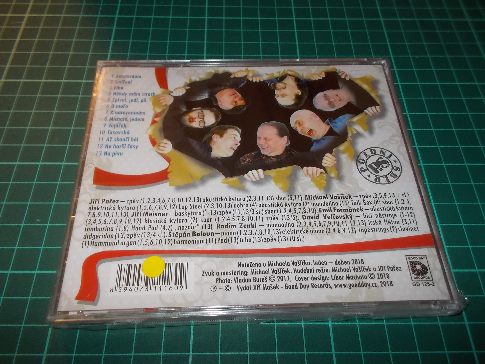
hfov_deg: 61.7
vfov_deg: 48.2
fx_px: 406
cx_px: 242
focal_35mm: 29
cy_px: 182
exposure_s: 1/30
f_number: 3.3
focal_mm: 4.1
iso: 200
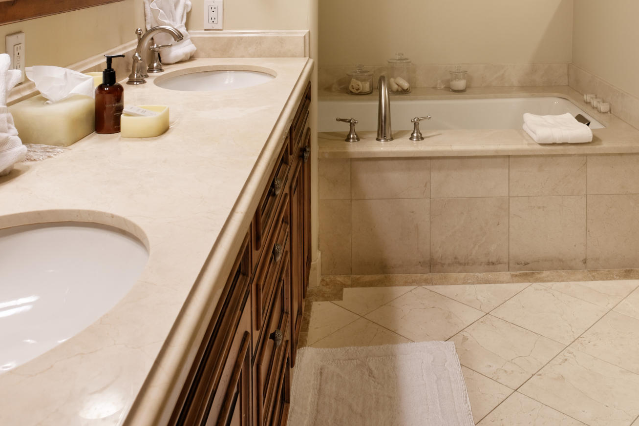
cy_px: 4
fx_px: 692
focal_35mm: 39
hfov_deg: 49.1
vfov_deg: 31.7
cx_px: 393
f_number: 8
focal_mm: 17
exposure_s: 1.6
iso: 125
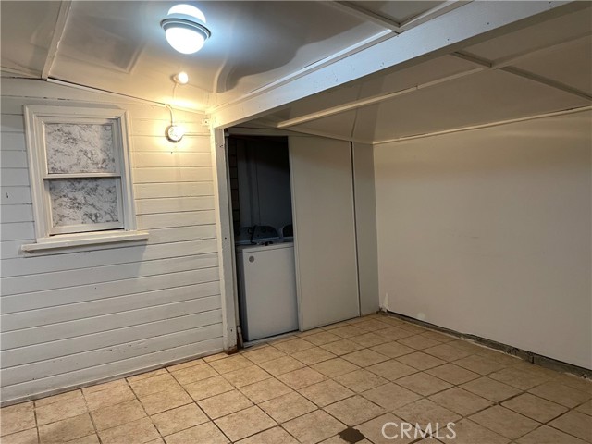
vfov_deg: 53.1
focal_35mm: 26
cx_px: 296
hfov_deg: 67.3
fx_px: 445
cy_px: 222
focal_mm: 4.2
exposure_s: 1/60
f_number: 1.6
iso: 320
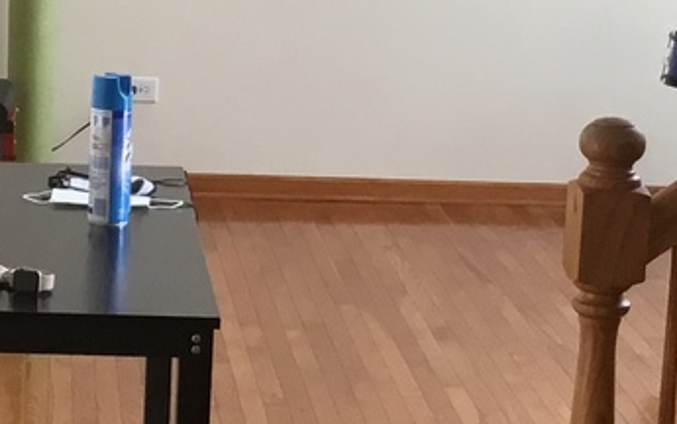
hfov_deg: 15.2
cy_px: 186
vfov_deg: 9.6
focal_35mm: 137
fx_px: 2529
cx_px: 161
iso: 32
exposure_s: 1/40
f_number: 2.4
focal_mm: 3.3
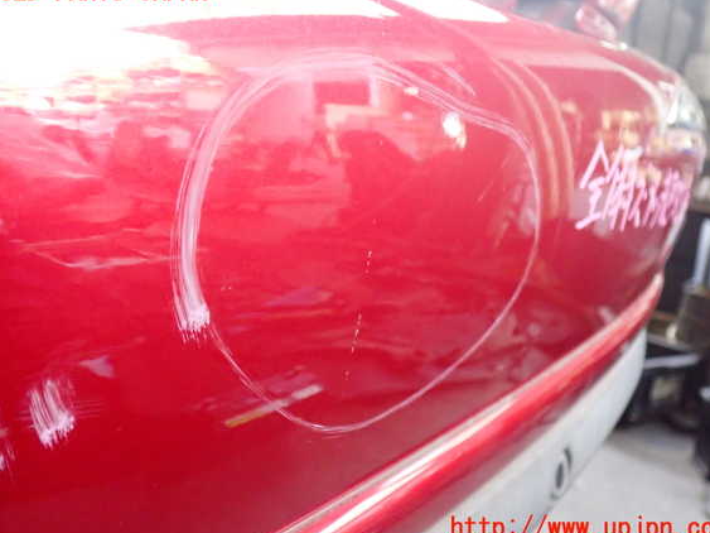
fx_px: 656
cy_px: 260
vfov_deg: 44.1
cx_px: 357
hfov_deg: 56.8
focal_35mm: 32
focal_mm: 5.4
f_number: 2.3
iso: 1000
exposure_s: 1/125
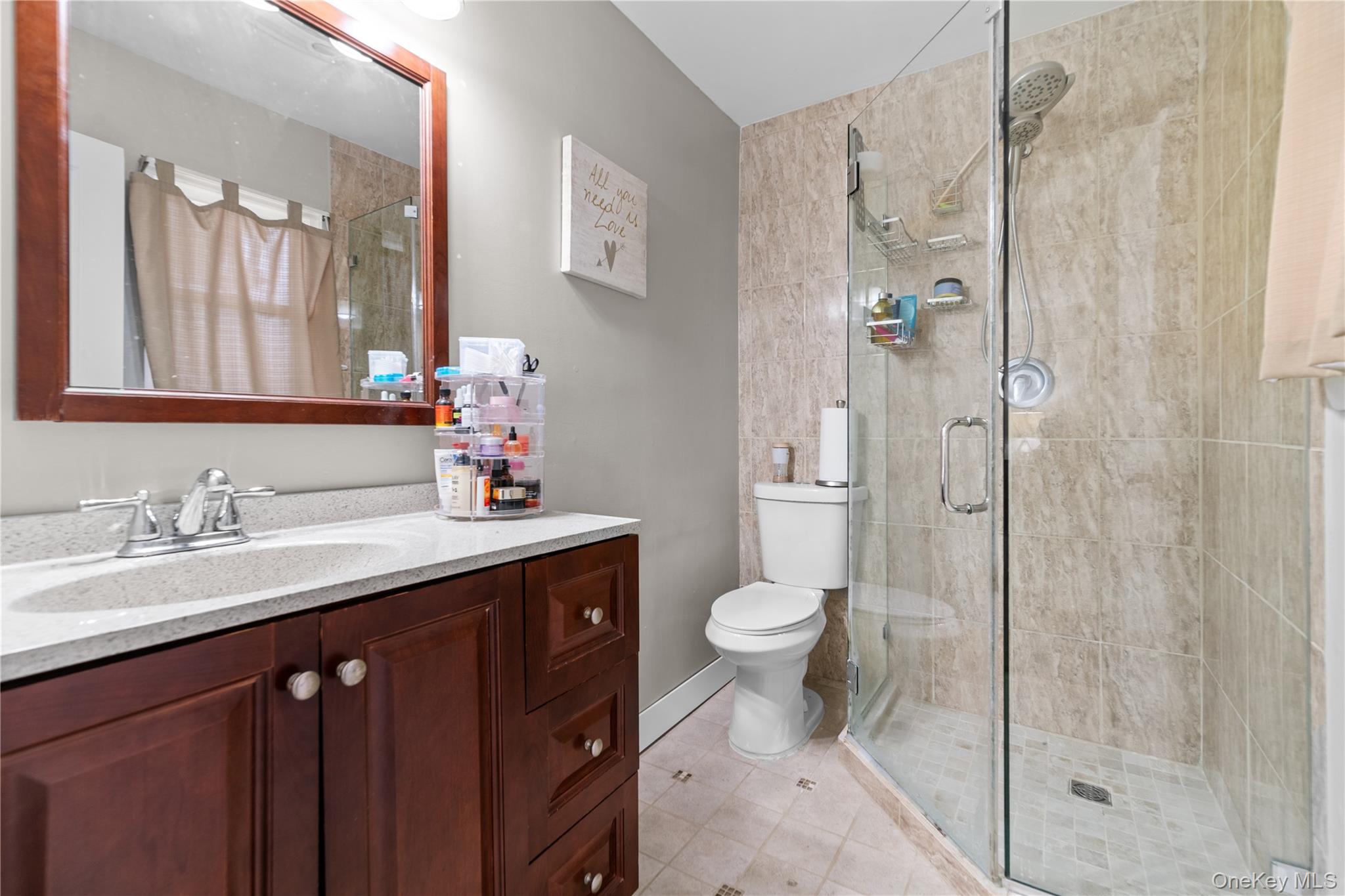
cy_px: 448
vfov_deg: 77.3
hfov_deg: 100.4
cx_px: 672
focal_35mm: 15
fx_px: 560
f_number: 8
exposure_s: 1/3
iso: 1250
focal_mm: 15
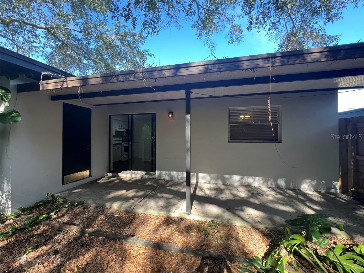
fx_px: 137
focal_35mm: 13
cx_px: 182
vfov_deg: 89.9
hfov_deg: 106.2
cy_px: 136
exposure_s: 1/99
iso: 50
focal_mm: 1.57
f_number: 1.8
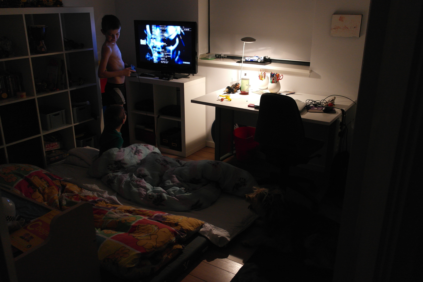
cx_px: 212
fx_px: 388
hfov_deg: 57.2
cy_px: 141
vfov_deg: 40.0
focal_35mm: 33
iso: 800
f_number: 3.5
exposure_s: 1/20
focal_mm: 22
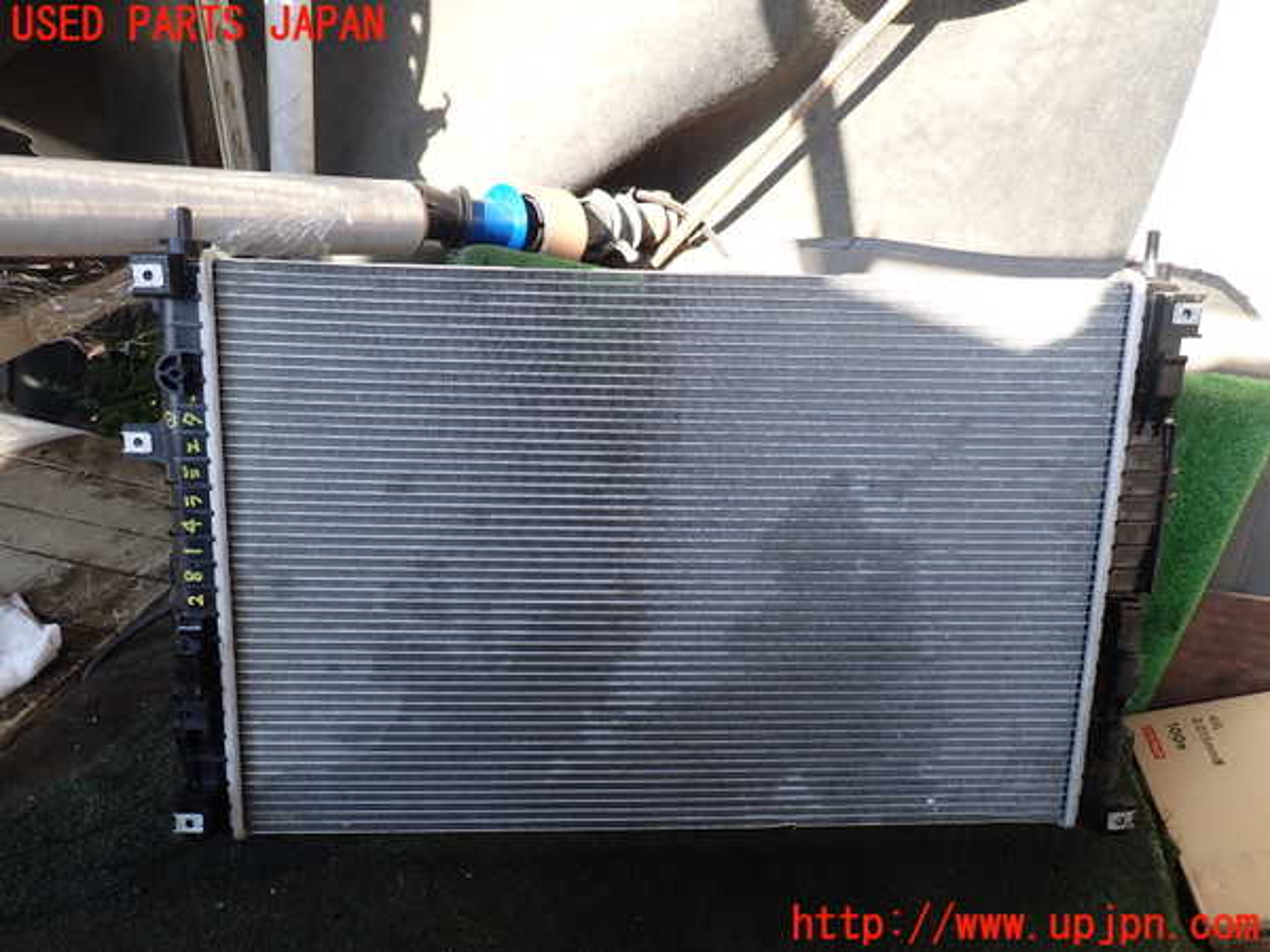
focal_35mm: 25
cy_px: 476
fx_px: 917
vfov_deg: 54.9
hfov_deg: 69.4
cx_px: 635
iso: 100
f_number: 2.8
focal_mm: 4.5
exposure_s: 1/125
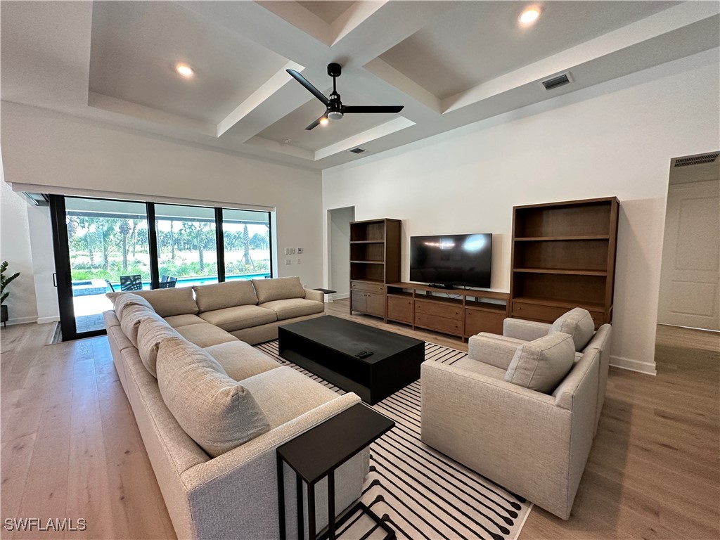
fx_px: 291
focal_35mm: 14
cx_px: 360
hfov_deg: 102.1
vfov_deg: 85.7
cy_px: 270
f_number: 2.2
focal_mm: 2.22
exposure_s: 1/120
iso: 250
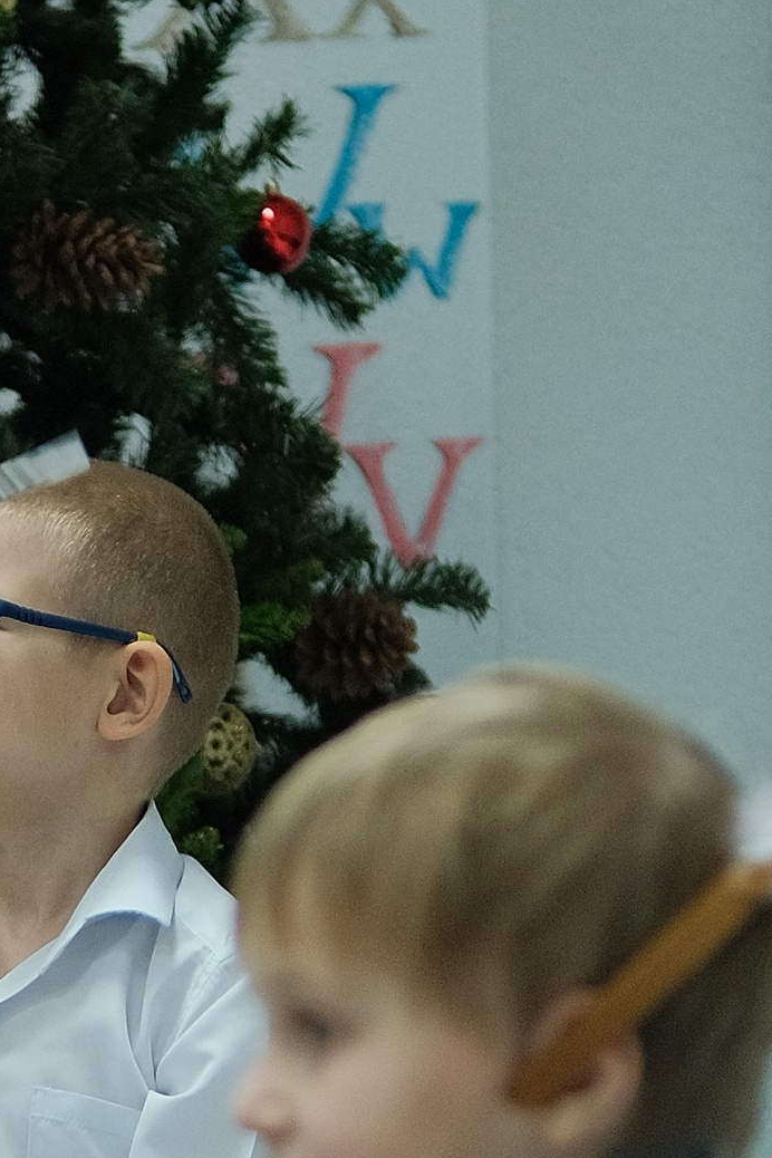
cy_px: 832
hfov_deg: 7.4
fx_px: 5950
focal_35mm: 185
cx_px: -94
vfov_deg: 11.1
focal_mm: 33
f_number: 1.4
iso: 640
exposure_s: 1/180
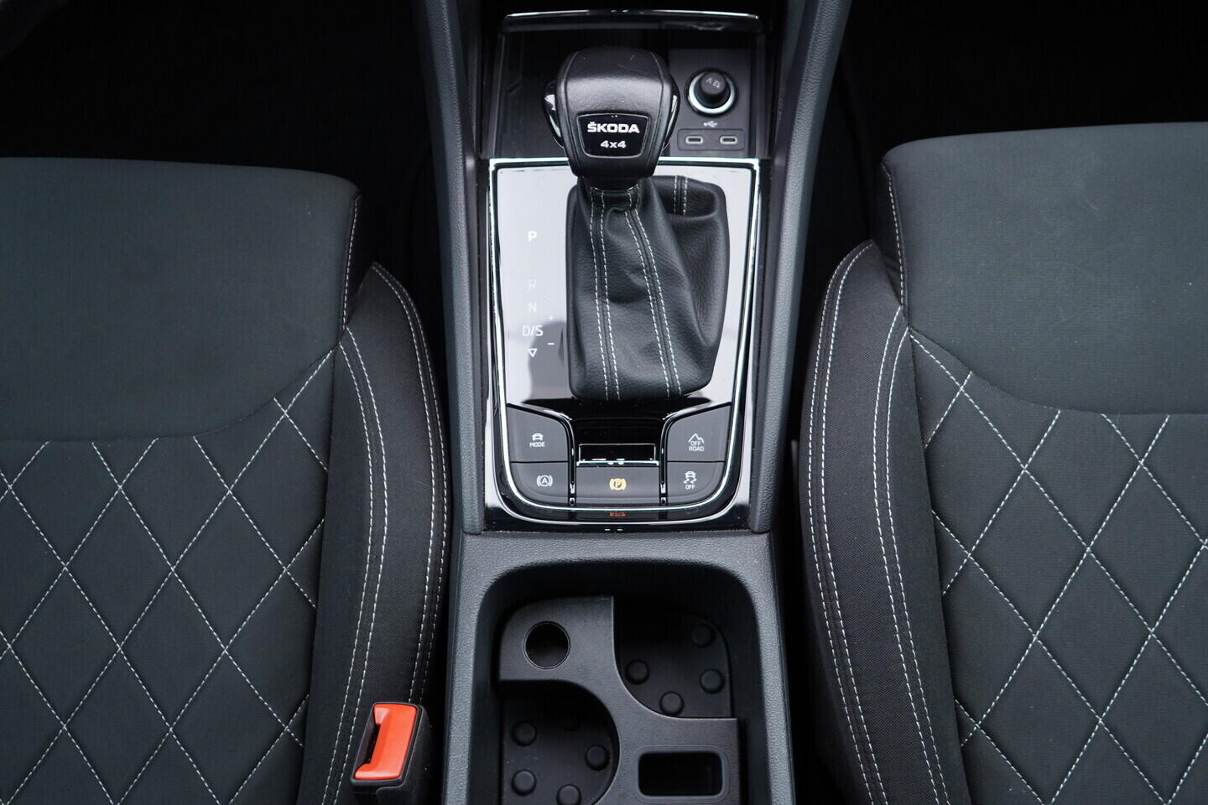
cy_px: 402
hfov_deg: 53.1
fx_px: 1208
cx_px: 604
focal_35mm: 36
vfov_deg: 36.9
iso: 400
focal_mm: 24
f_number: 2.8
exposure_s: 1/40
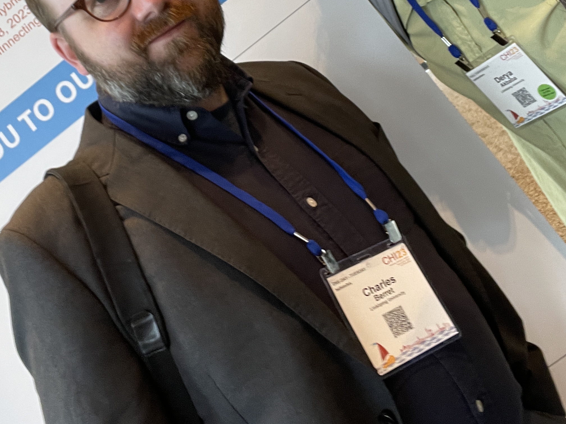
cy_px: 34
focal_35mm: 46
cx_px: 189
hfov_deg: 40.7
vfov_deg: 30.0
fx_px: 752
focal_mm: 2.71
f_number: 2.2
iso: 125
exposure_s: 1/60
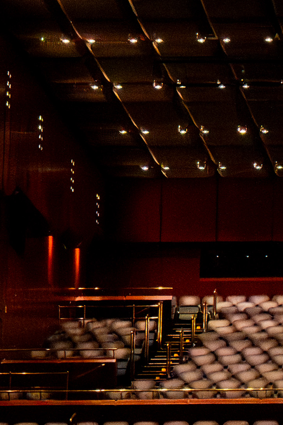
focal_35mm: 227
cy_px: 490
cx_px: 502
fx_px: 2677
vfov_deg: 9.0
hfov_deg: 5.9
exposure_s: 1/100
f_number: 11
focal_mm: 30
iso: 6400
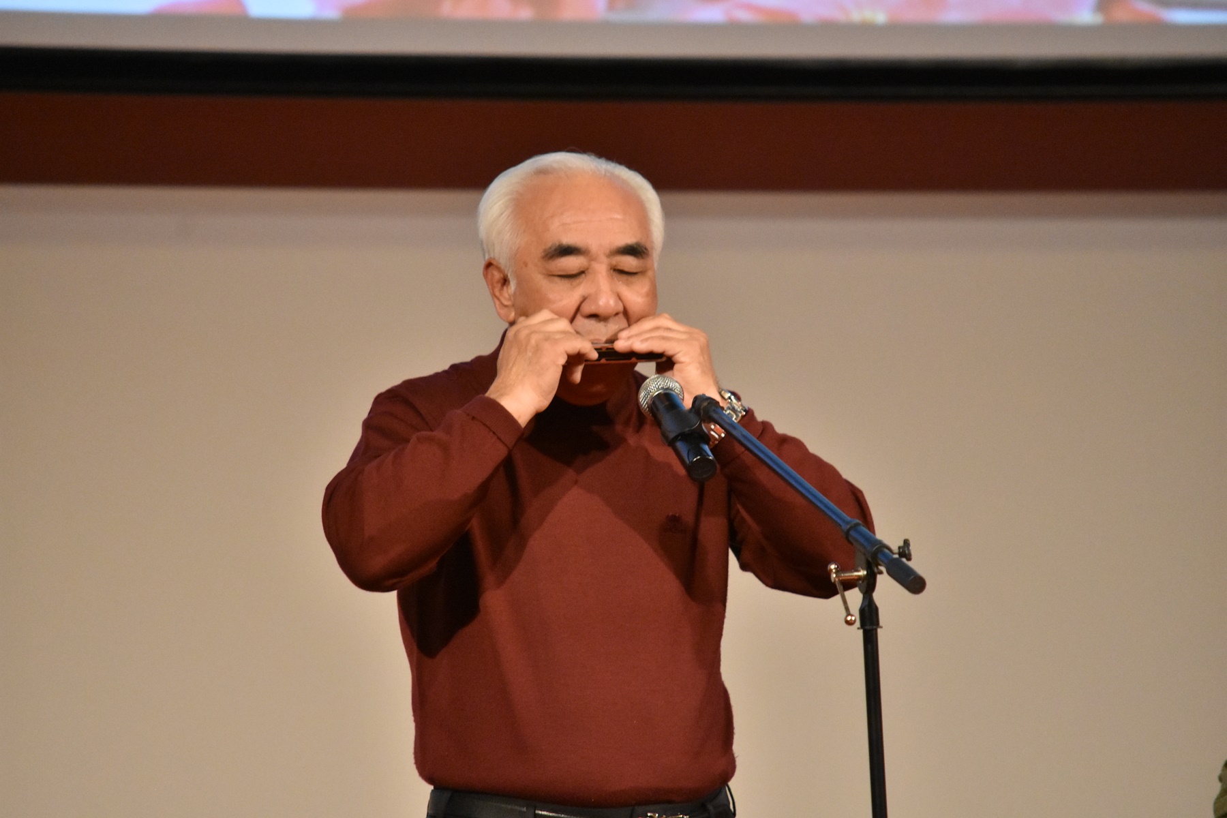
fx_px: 12269
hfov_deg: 5.7
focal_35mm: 360
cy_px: 409
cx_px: 614
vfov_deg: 3.8
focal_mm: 240
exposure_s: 1/100
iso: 4000
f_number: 5.3
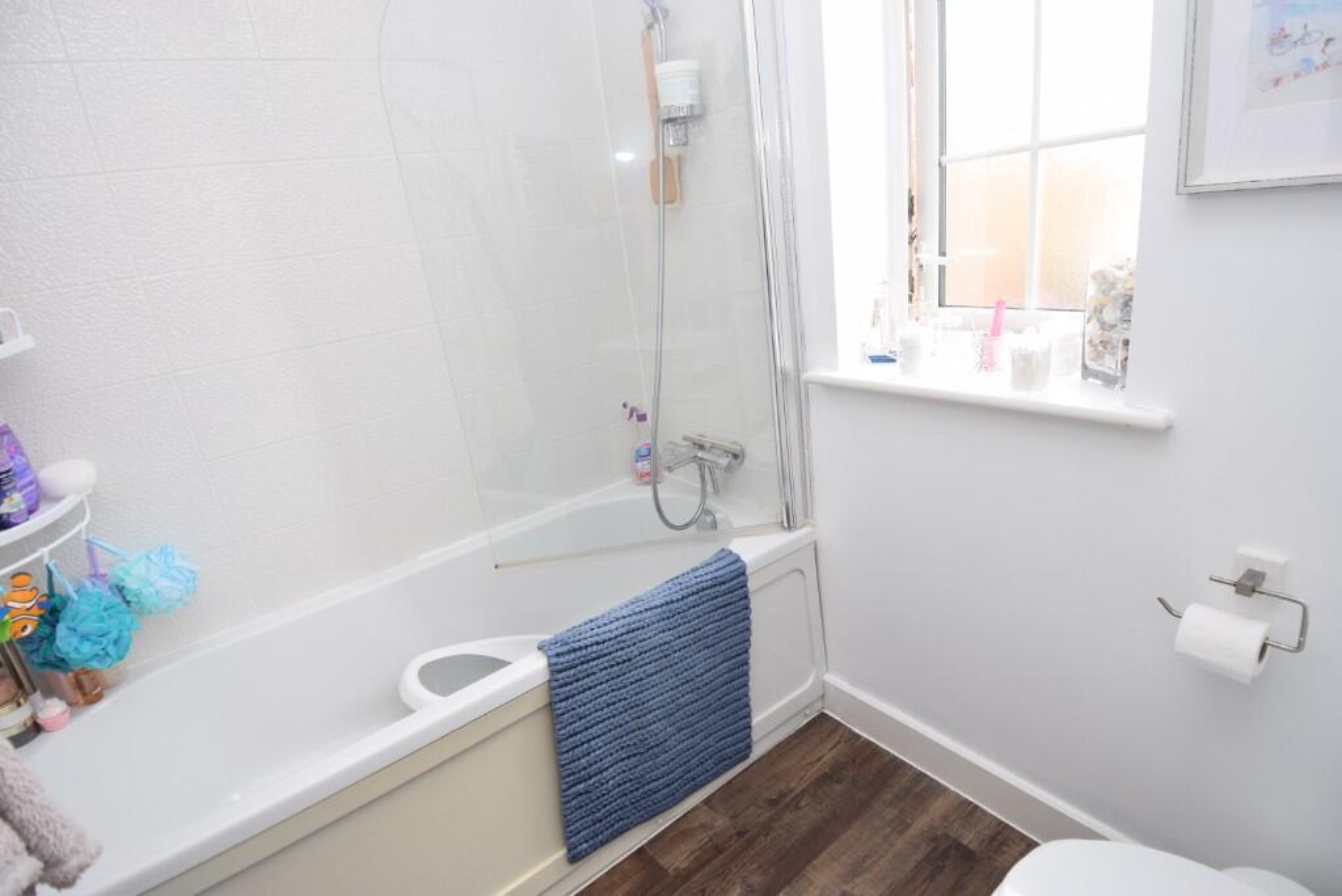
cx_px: 671
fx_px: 671
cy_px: 448
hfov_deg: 90.0
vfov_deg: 67.5
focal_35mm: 18
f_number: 5
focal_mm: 12
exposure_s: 1/100
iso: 400
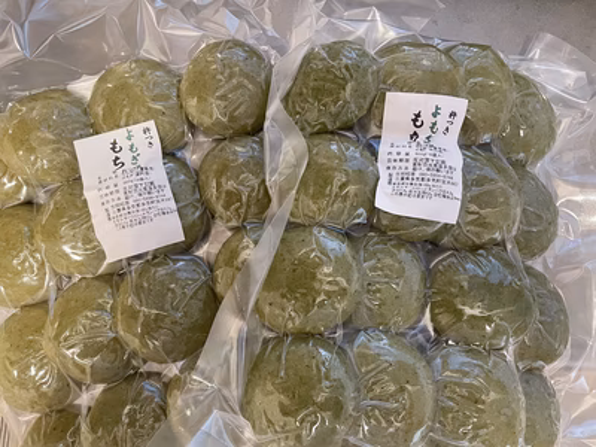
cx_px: 298
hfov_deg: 67.3
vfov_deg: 53.1
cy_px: 224
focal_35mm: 26
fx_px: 448
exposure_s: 1/50
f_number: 1.6
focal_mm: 4.2
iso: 500
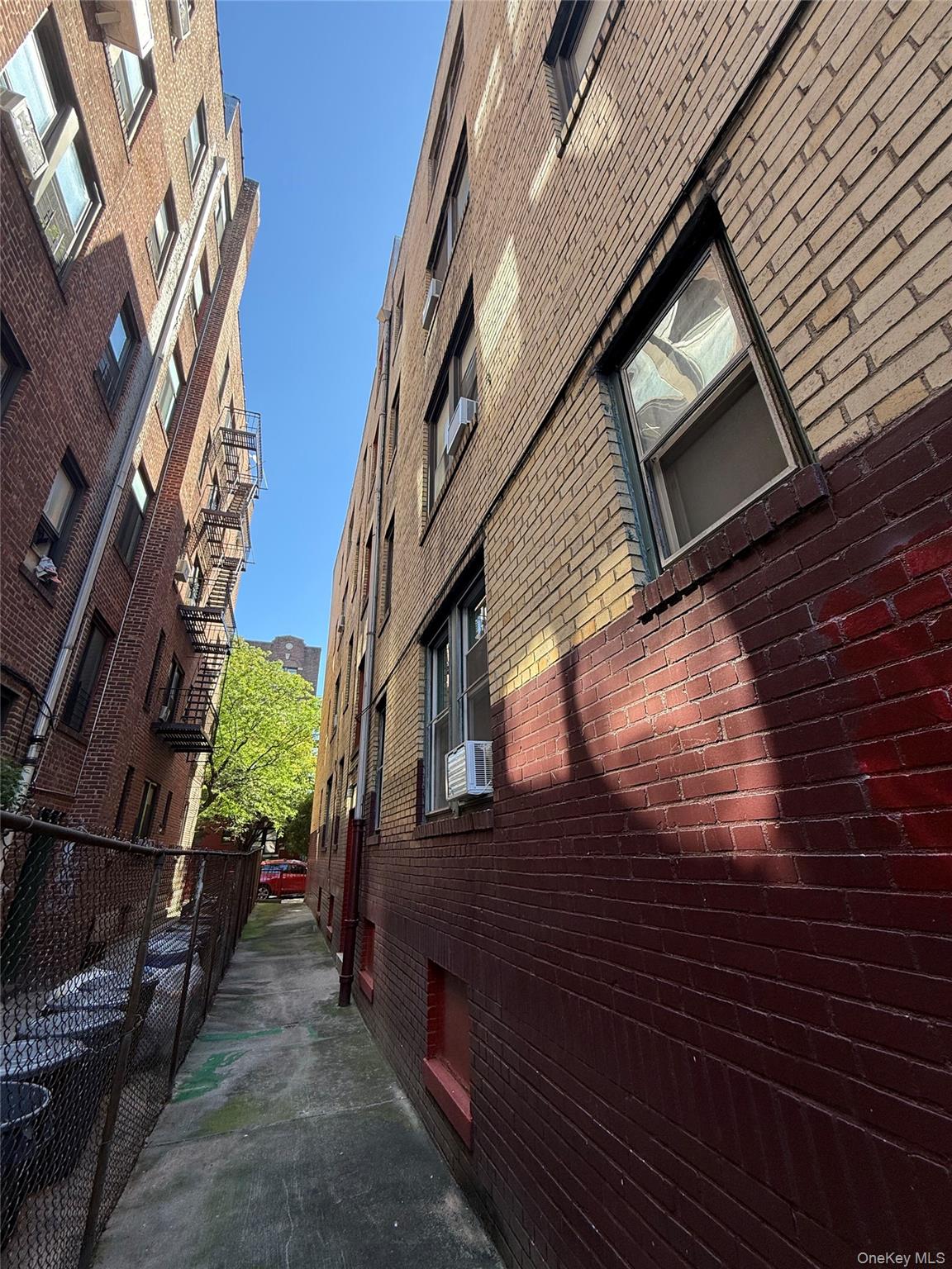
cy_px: 634
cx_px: 476
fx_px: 513
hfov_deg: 85.7
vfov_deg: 102.1
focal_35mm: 14
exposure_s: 1/208
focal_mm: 2.22
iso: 50
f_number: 2.2
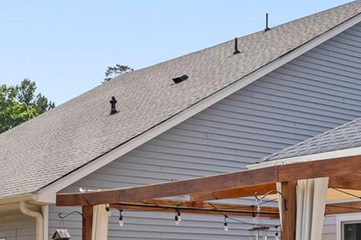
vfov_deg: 15.7
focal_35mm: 86
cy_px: 203
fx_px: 862
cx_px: 274
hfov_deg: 23.4
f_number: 10
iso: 100
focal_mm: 20
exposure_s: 1/250
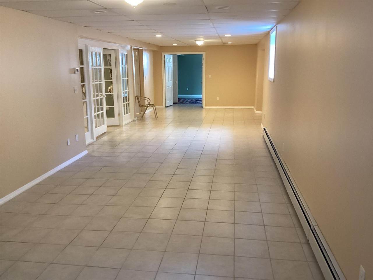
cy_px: 140
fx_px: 334
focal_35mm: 31
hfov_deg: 58.4
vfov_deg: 45.4
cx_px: 186
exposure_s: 1/60
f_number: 2.4
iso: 250
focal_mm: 3.3
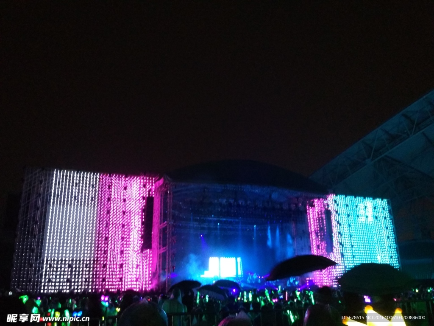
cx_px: 217
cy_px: 163
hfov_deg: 60.0
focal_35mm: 30
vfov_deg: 46.8
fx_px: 376
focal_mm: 4.12
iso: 1353
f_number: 2
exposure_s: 1/14
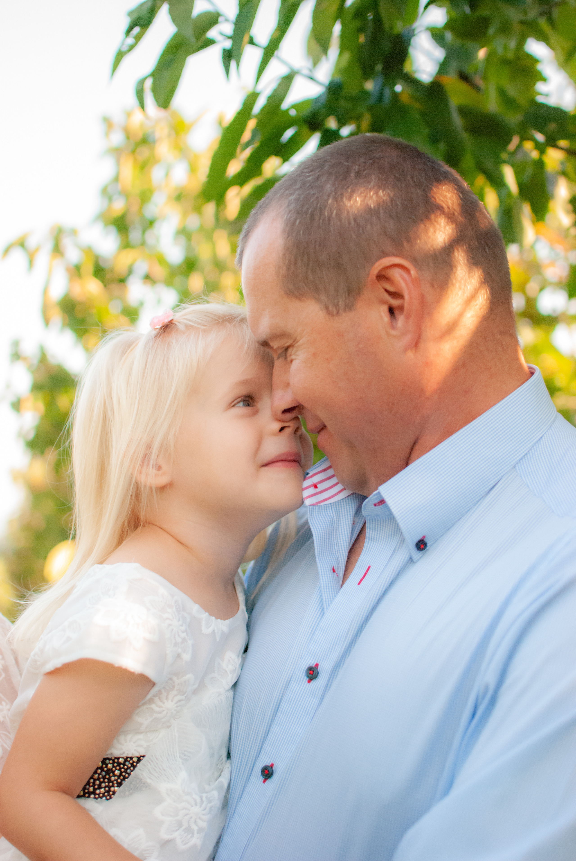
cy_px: 430
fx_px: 1256
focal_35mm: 52
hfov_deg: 25.8
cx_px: 288
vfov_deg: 37.8
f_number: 2.5
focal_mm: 35
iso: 1600
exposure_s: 1/4000
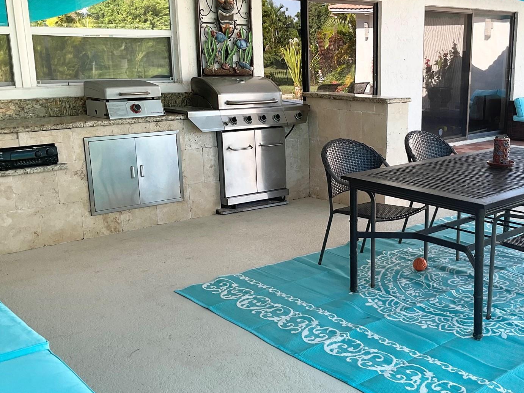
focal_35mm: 43
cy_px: 207
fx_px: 651
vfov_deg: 33.6
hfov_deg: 43.0
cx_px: 364
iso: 20
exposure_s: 1/120
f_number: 1.8
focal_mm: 3
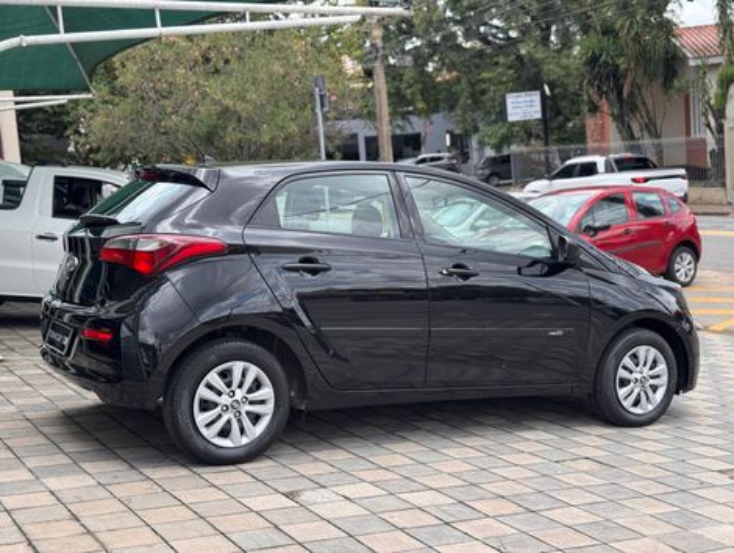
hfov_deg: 39.6
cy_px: 276
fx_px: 1019
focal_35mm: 48
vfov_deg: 30.3
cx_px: 367
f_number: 1.78
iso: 64
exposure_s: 1/1287
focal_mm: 6.76
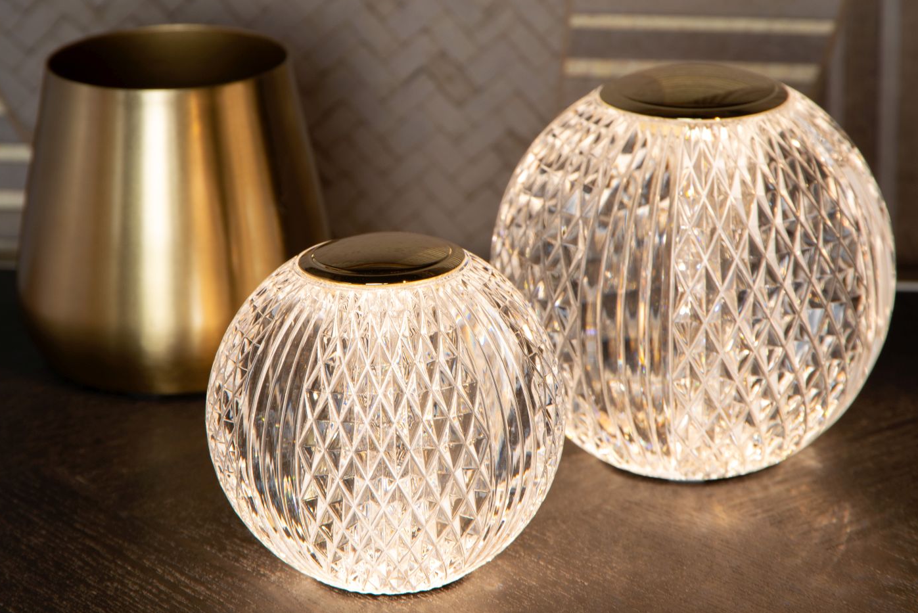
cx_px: 417
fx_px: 4031
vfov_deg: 8.7
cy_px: 272
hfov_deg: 13.0
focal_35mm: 158
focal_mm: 120
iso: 200
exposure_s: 1/20
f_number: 10
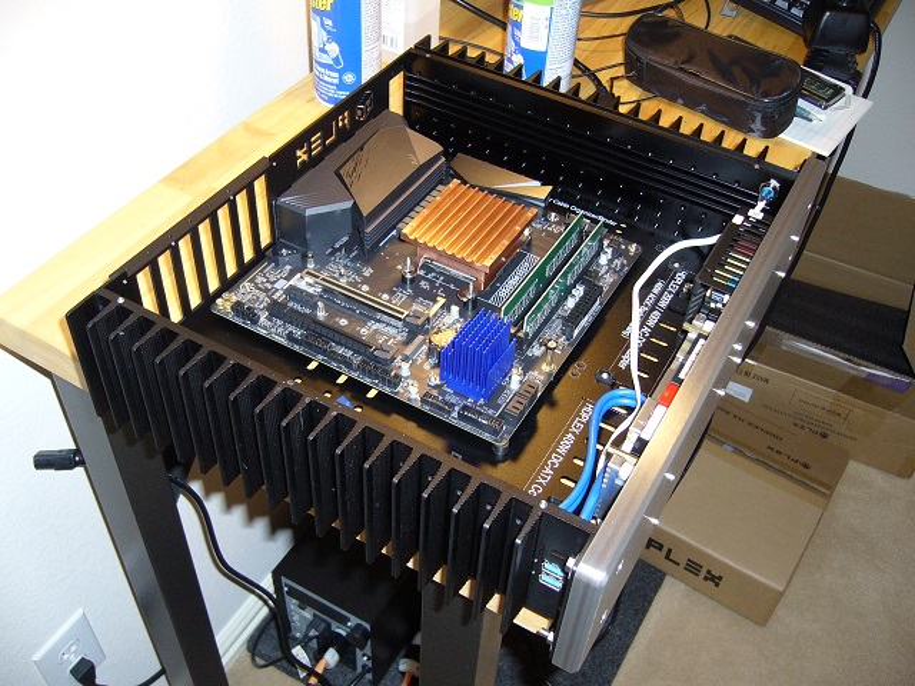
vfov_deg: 40.7
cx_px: 458
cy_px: 343
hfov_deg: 52.6
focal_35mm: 35
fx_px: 925
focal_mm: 5.8
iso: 125
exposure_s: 1/30
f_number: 2.8
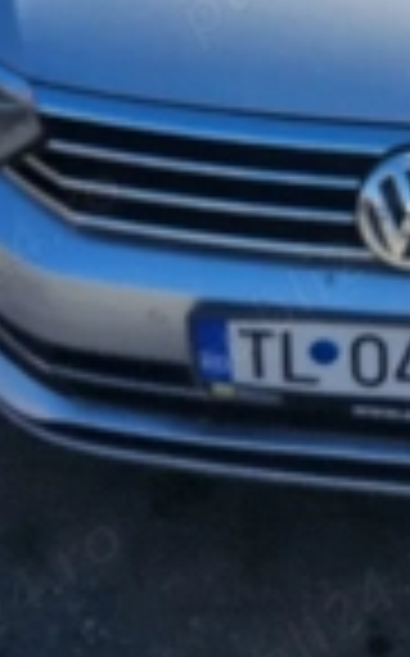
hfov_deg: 18.8
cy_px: -18
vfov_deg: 28.5
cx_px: 415
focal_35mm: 67
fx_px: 1200
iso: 20
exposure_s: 1/3333
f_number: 1.8
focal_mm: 5.4
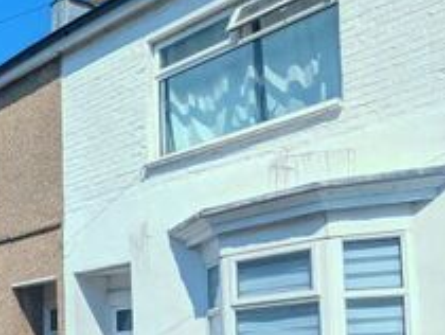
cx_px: -192
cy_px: 368
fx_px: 682
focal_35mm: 53
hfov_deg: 27.3
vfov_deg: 25.6
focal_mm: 2.35
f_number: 2.2
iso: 51
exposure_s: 1/2347
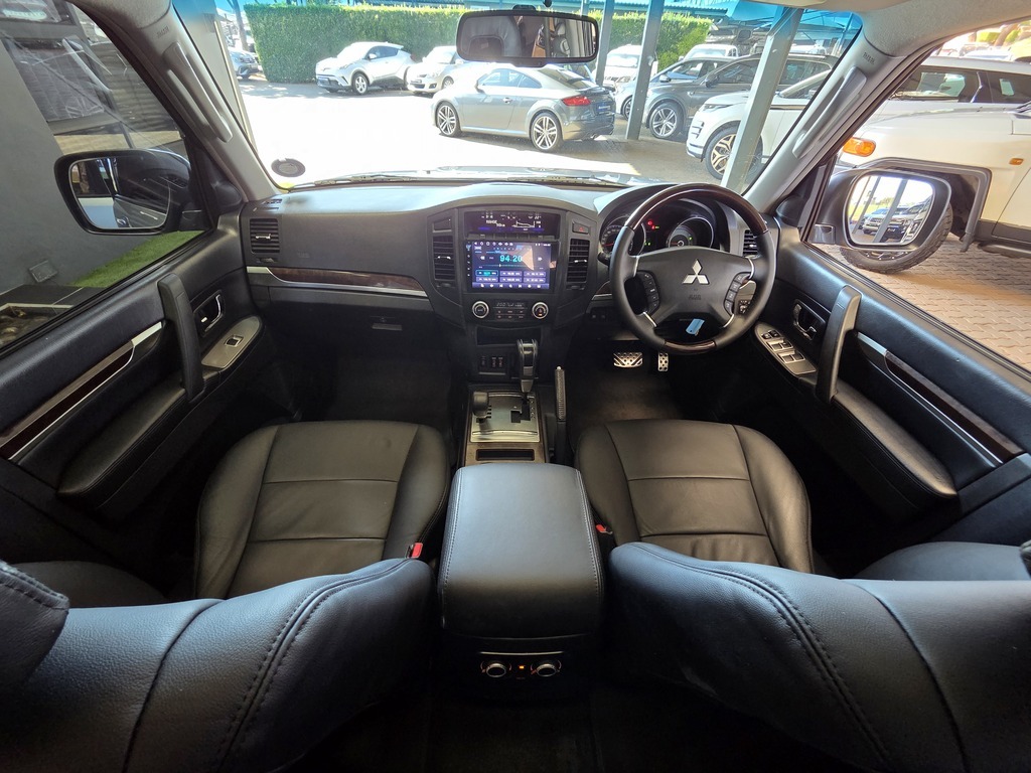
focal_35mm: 13
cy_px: 386
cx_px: 516
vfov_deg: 89.9
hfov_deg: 106.2
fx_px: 387
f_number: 2.2
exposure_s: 1/50
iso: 250
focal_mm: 2.2
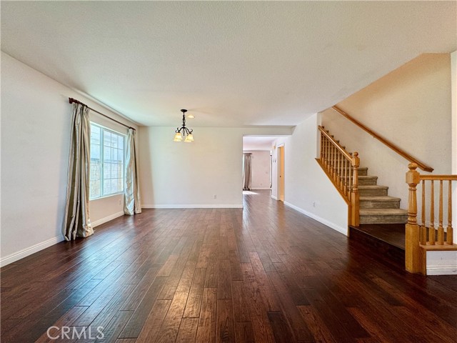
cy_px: 172
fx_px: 185
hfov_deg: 102.1
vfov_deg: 85.7
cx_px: 228
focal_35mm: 14
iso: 100
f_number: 2.2
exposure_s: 1/120
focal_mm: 2.22
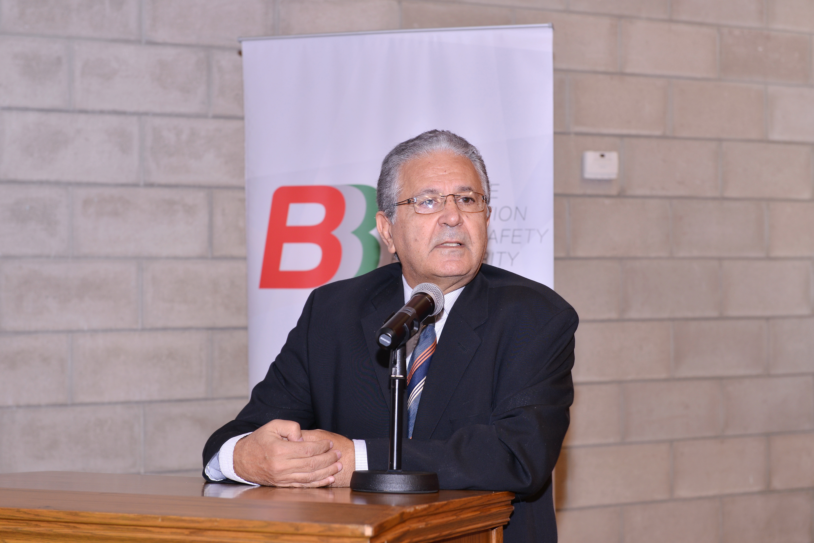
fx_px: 1583
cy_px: 272
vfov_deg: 19.5
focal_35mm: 70
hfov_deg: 28.8
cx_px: 407
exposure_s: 1/60
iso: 250
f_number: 5
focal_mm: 70
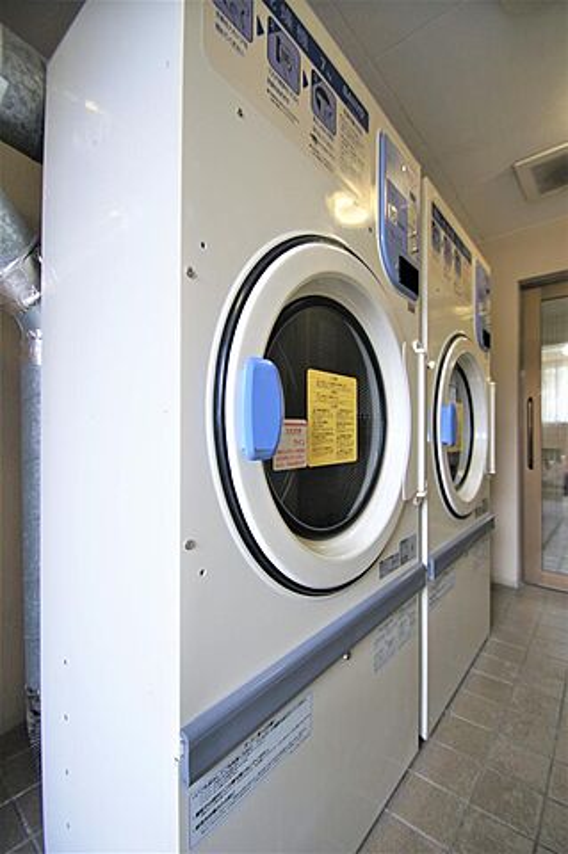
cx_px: 284
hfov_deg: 77.2
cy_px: 427
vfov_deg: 100.4
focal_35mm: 15
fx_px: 356
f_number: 3.5
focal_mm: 10
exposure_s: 1/30
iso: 160
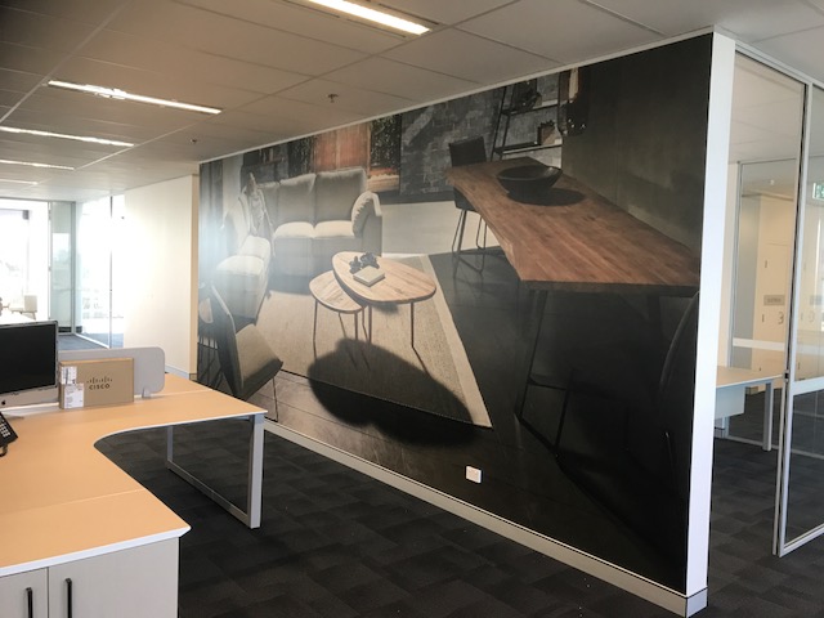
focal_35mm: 28
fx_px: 667
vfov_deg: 49.7
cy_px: 309
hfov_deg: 63.4
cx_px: 412
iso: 40
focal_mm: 3.99
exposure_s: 1/33
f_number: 1.8
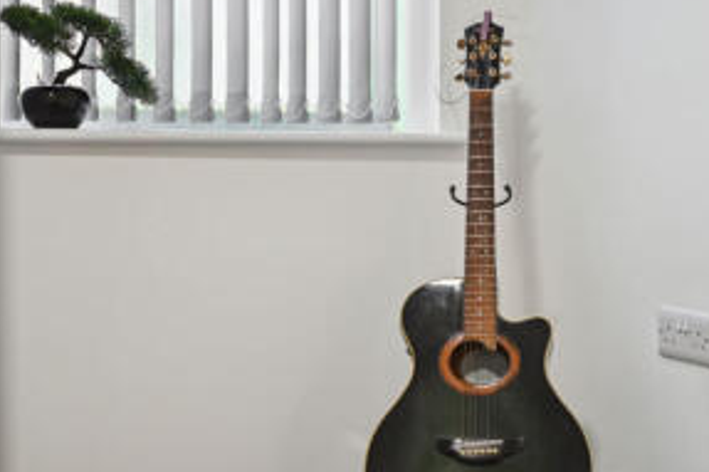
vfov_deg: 23.3
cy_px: 194
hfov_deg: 34.3
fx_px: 1142
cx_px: 459
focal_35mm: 58
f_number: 1.8
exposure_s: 1/50
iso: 140
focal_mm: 35
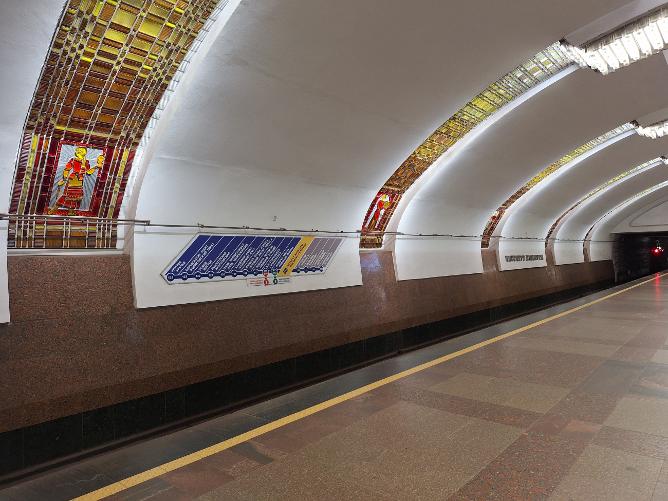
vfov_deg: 58.9
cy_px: 250
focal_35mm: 23
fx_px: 444
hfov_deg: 73.9
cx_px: 334
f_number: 1.8
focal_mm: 5.54
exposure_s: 1/50
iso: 200
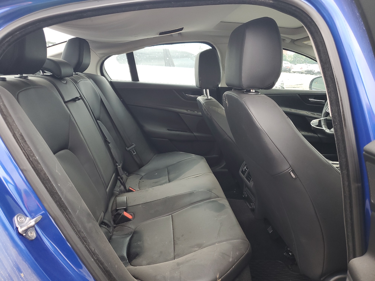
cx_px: 188
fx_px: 282
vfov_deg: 53.1
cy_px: 140
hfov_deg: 67.3
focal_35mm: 26
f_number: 1.5
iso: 60
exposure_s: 1/60.2
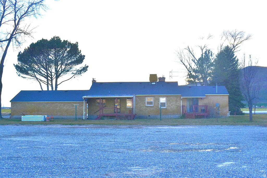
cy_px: 89
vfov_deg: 29.9
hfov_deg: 43.6
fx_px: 334
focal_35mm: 45
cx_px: 134
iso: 220
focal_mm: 30
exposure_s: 1/500
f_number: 11
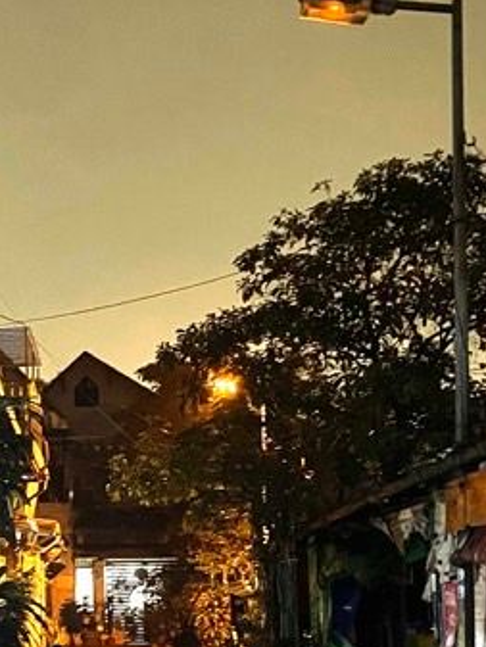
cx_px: 29
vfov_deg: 25.3
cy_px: 490
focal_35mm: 76
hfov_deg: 19.0
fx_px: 1422
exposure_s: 1/20
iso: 1000
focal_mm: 5.1
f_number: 1.6
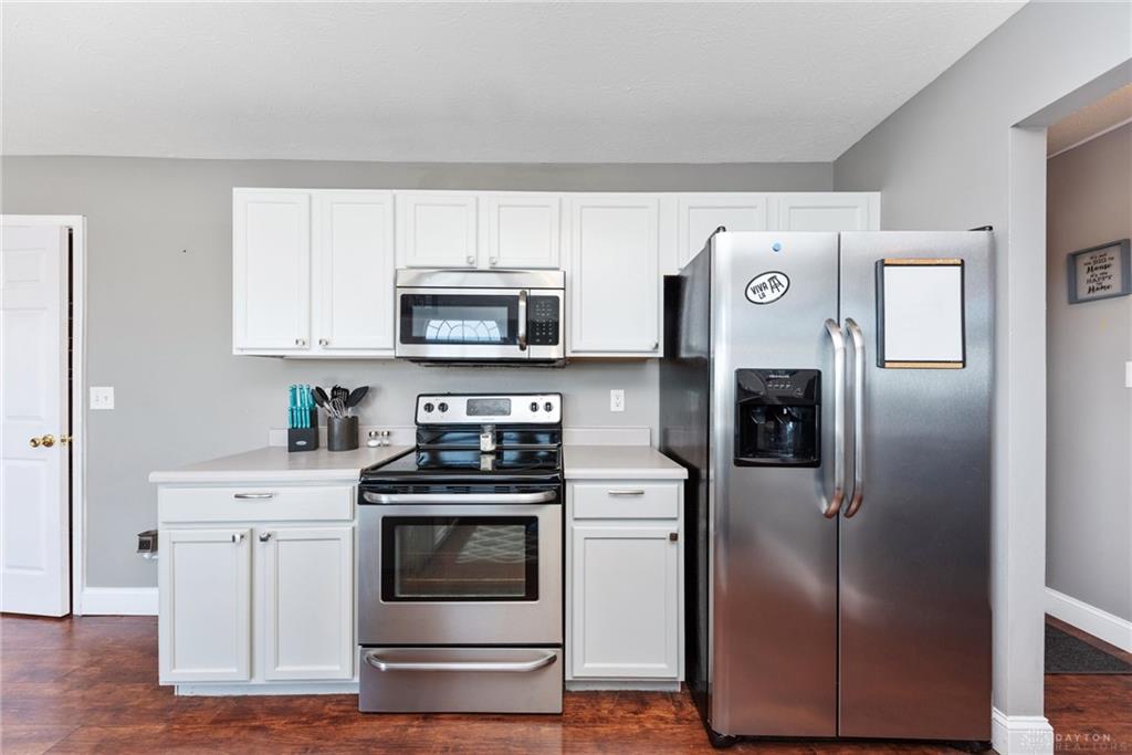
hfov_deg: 112.6
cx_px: 566
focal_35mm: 12
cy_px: 378
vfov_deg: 90.0
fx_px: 377
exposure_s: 1/160
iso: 400
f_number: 4.5
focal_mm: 12
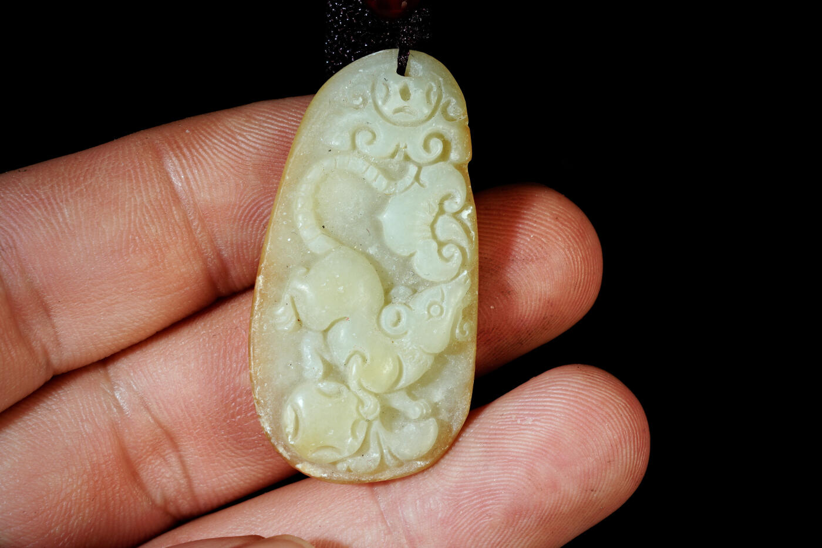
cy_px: 274
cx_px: 411
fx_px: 3585
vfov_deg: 8.7
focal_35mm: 157
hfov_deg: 13.1
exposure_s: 1/160
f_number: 18
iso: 100
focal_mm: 105
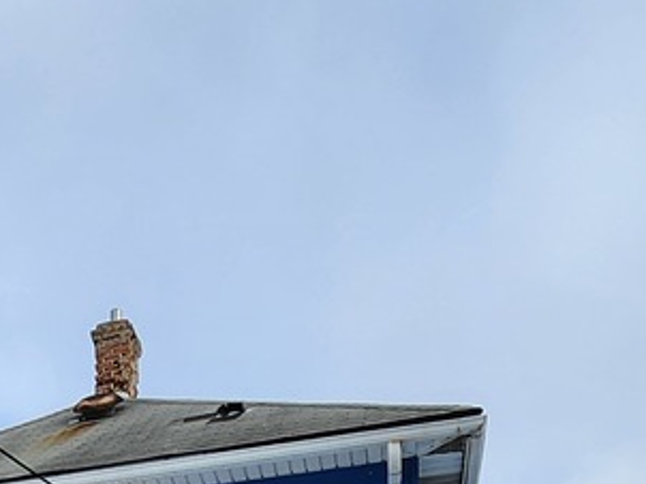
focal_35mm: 62
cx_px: -90
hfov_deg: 28.0
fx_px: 1156
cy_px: 927
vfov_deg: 17.7
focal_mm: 2.2
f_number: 2.2
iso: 50
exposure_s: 1/1559
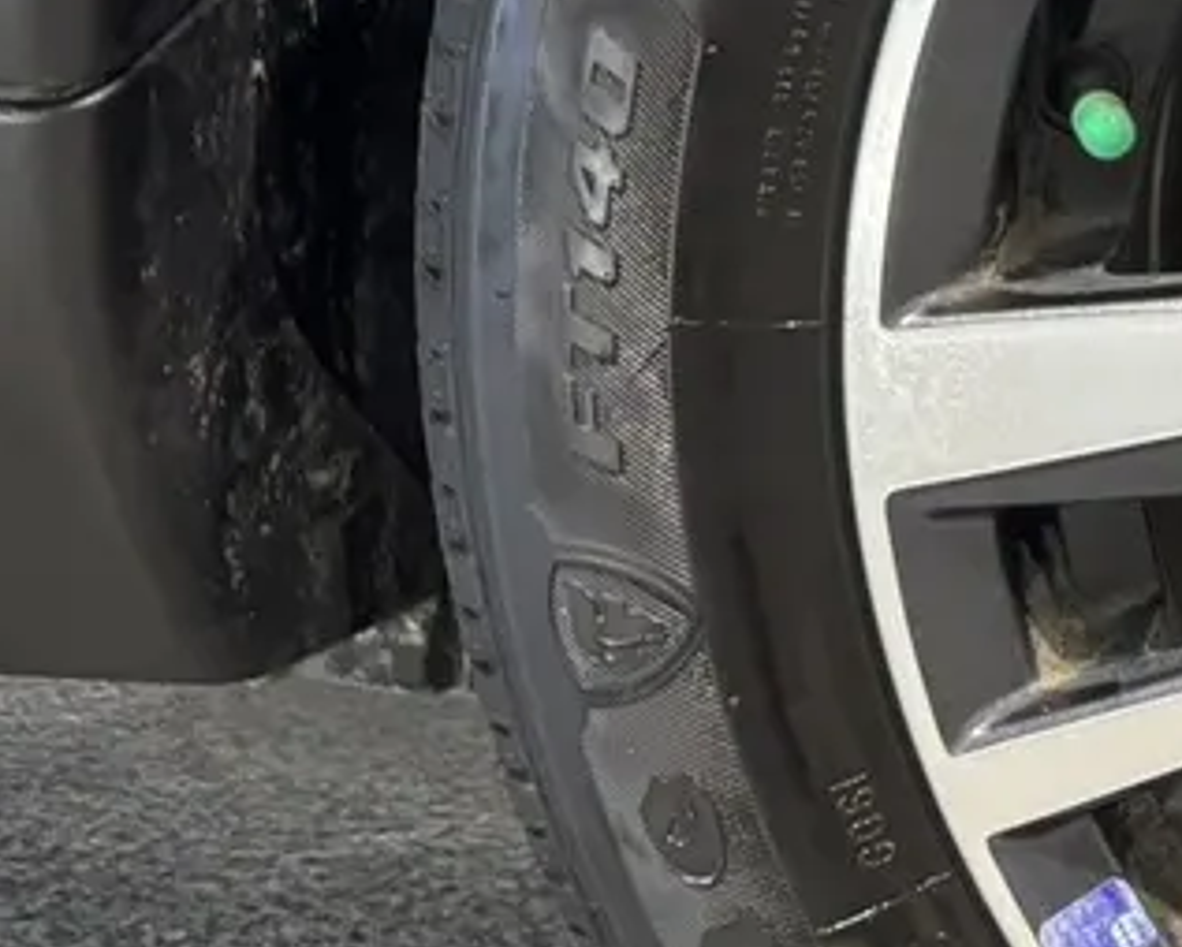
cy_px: 224
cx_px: 2069
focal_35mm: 96
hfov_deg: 16.8
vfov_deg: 16.0
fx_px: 3360
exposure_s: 1/60
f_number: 1.6
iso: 250
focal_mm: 5.96
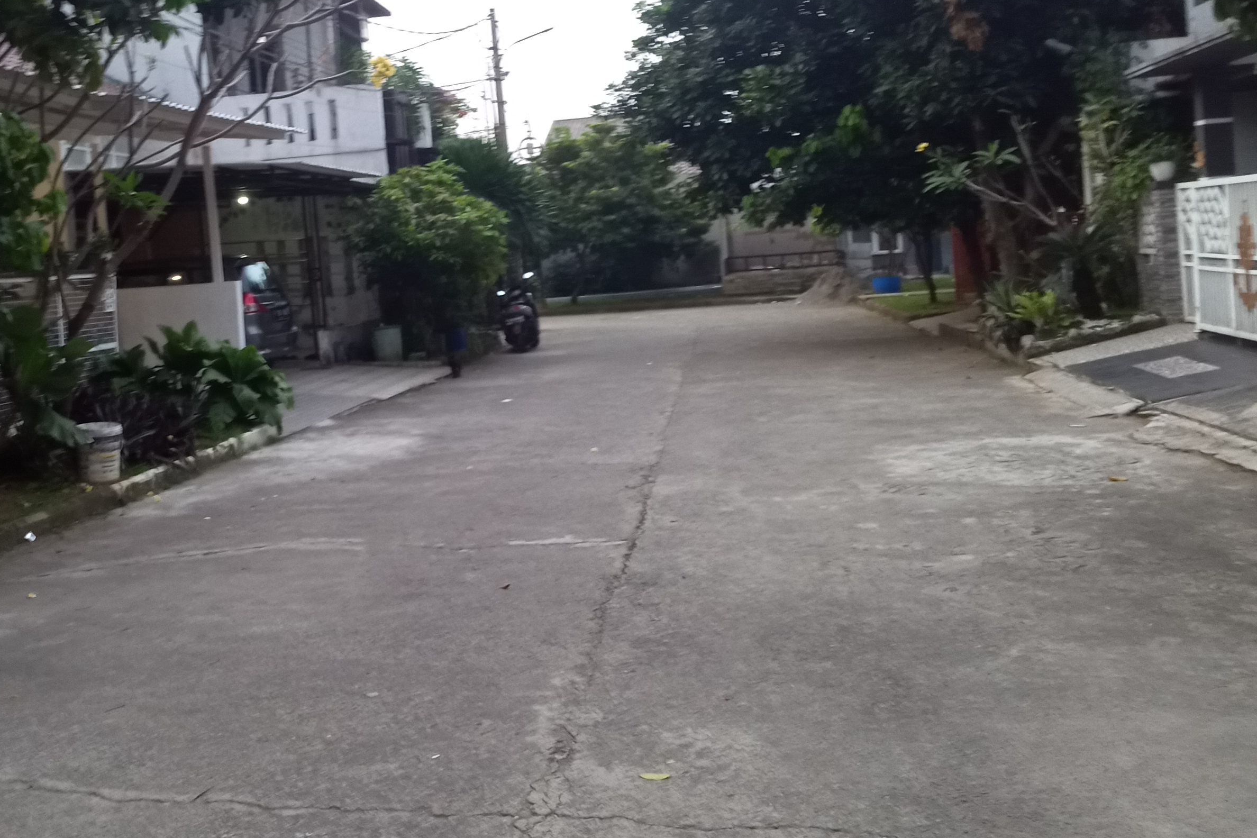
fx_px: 1397
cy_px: 320
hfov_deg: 47.5
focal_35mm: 40
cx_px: 402
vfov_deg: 33.3
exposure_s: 1/33.3
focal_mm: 3.73
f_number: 2.2
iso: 329
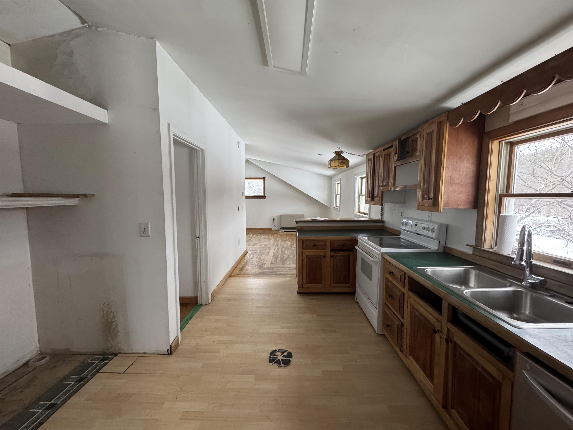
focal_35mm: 14
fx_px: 232
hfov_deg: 102.1
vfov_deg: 85.7
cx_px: 286
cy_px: 215
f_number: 2.2
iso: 320
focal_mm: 2.22
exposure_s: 1/99
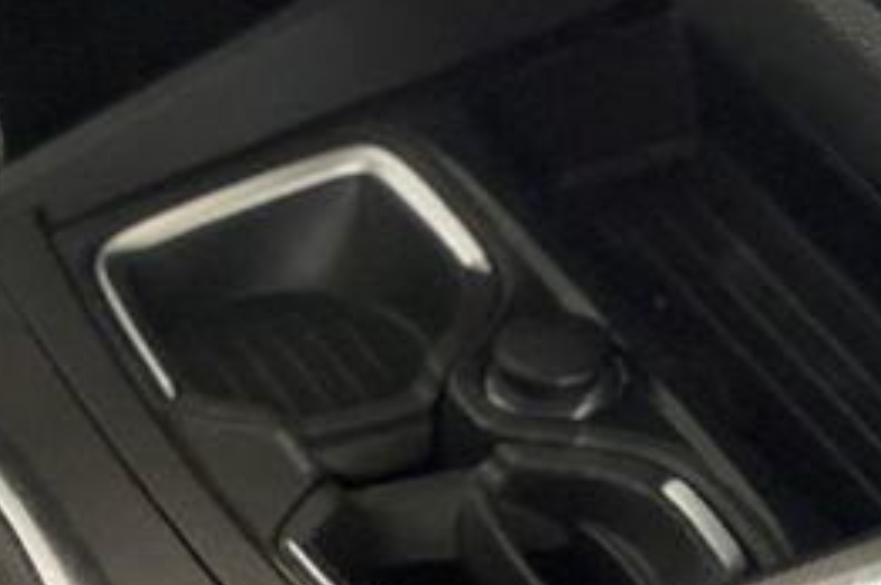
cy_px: 541
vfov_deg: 5.6
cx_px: -104
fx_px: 5988
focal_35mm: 245
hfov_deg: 8.3
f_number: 2.8
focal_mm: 9
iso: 400
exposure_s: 1/24
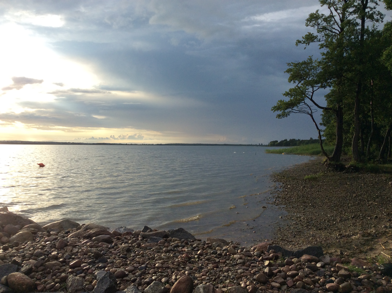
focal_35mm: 32
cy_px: 146
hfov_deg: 56.9
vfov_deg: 44.1
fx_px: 362
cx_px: 196
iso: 32
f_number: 2.4
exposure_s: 1/953
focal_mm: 3.3
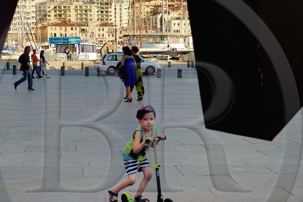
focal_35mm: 67
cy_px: 128
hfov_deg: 30.1
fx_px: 564
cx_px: 138
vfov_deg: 20.3
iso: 200
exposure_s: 1/320
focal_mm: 32
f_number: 8
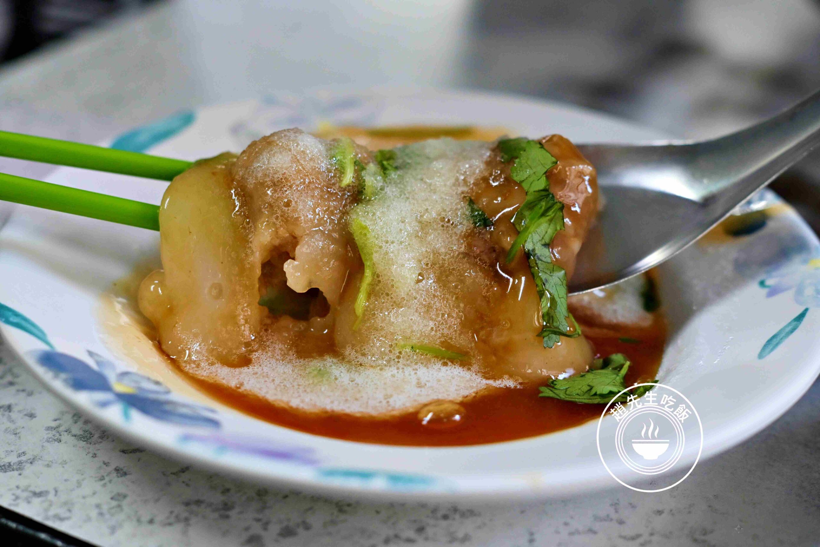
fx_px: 1708
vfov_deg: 18.2
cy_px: 274
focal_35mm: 75
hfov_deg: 27.0
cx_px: 410
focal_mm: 50
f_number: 3.2
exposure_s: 1/160
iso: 720
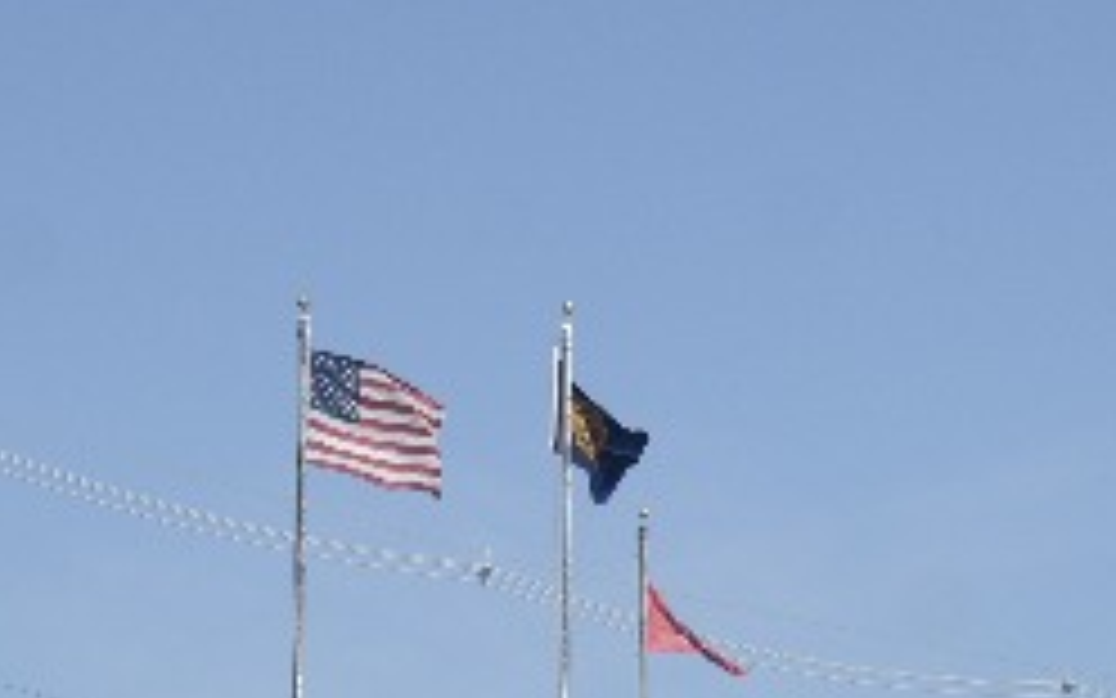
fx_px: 3589
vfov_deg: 10.7
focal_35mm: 118
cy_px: 1063
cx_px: 927
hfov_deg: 17.5
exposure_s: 1/2500
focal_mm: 24
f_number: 5.6
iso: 400
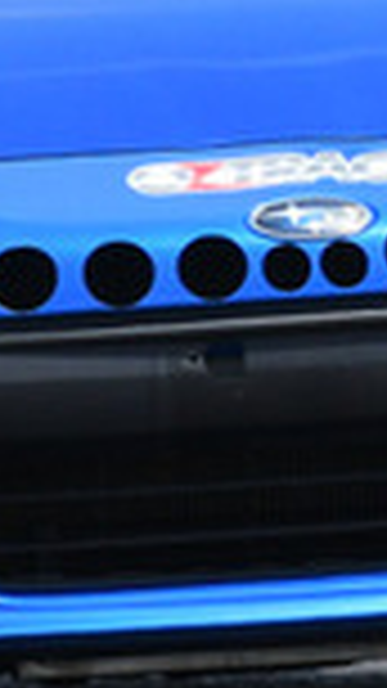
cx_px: 171
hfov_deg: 0.4
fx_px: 51036
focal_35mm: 2796
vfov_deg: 0.8
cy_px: -4
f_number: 14
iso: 640
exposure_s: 1/640
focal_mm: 340
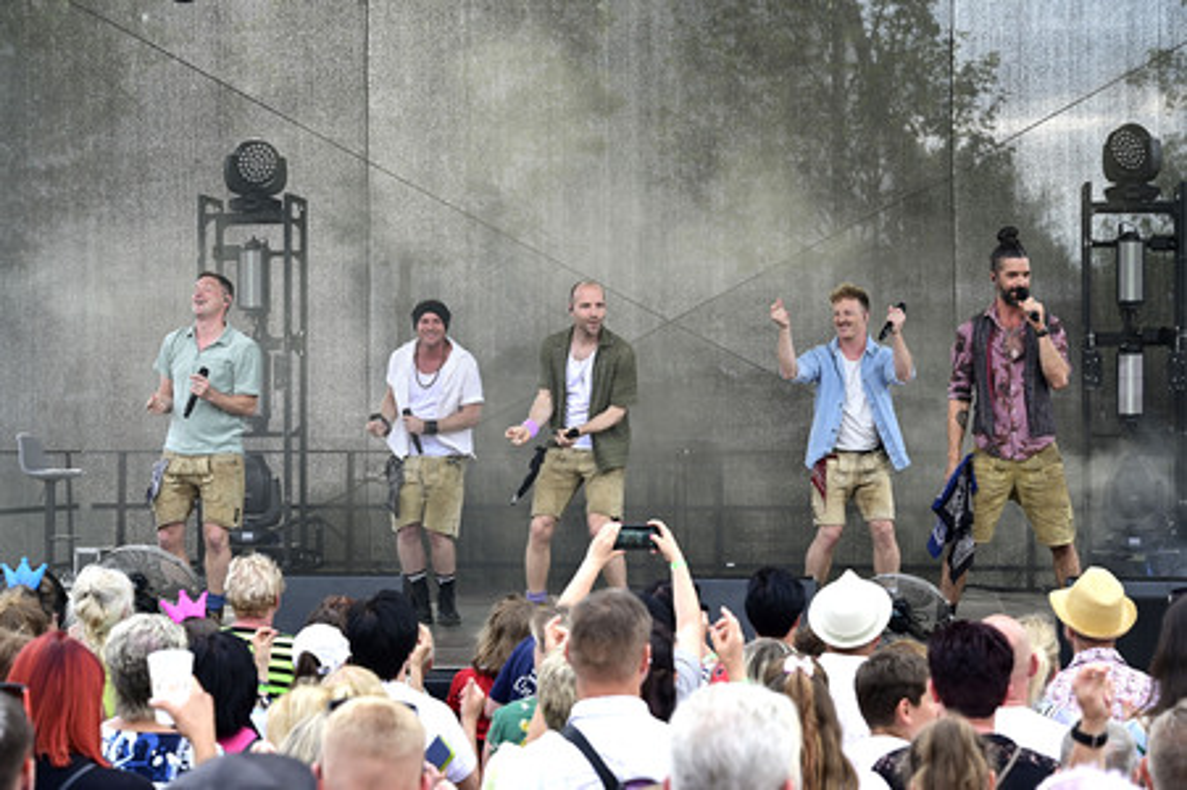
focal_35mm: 70
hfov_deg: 28.9
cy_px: 395
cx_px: 594
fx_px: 2306
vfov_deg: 19.4
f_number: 5.6
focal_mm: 70
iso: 200
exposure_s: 1/200
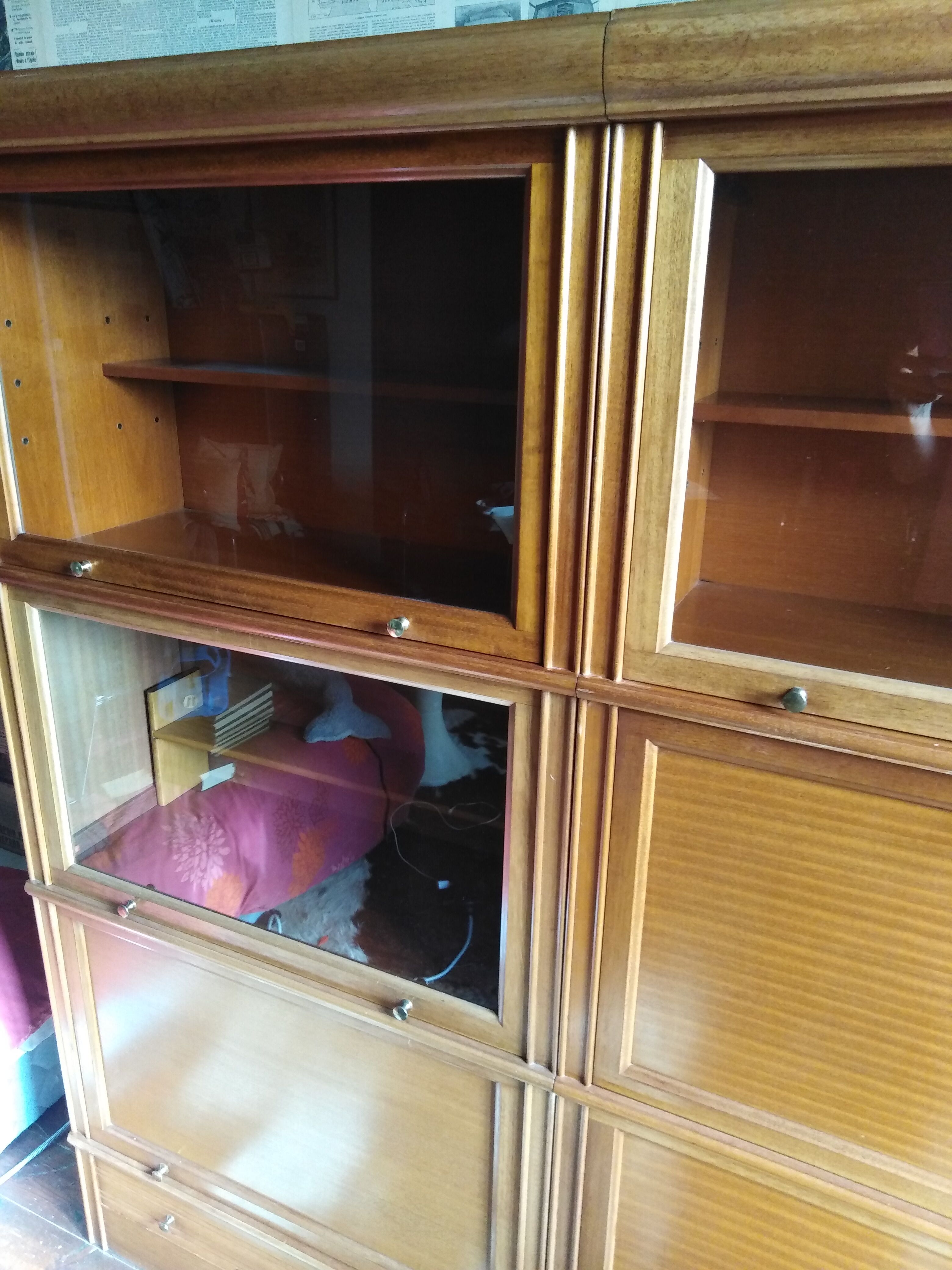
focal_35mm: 25
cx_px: 476
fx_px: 917
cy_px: 635
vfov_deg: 69.4
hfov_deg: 54.9
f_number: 2.2
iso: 397
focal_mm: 3.46
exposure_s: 1/24
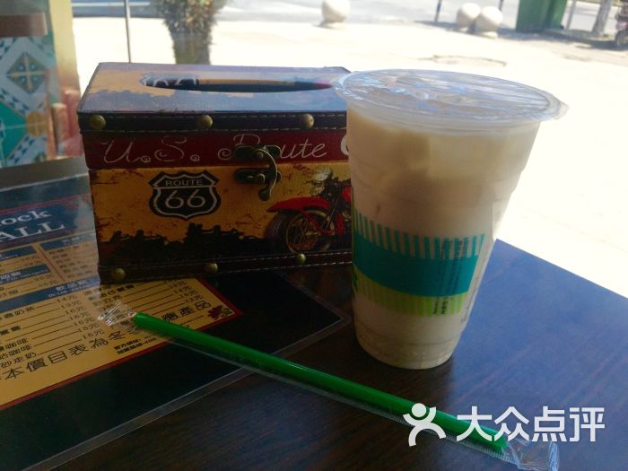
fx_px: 526
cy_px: 236
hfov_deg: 61.7
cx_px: 314
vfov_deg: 48.2
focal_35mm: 29
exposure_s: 1/1099
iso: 32
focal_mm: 4.15
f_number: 2.2
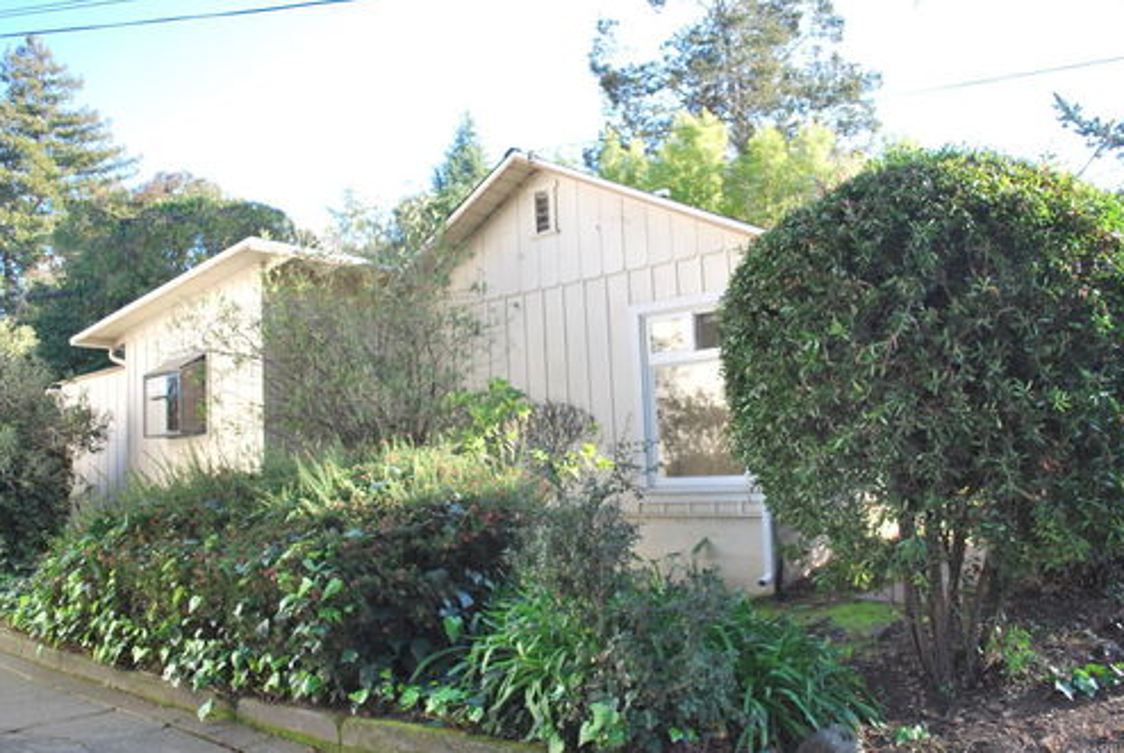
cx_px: 562
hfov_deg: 65.4
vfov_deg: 46.5
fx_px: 876
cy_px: 388
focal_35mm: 28
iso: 140
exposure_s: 1/125
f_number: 5.6
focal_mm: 18
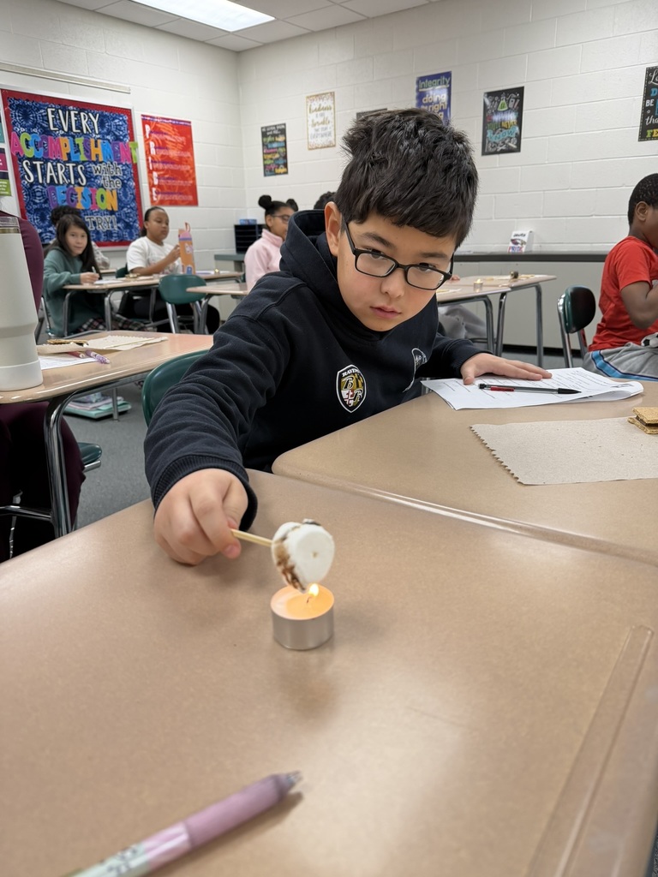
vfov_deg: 71.6
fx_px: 608
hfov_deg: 56.8
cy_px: 438
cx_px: 329
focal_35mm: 24
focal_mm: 6.76
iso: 160
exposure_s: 1/112
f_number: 1.78
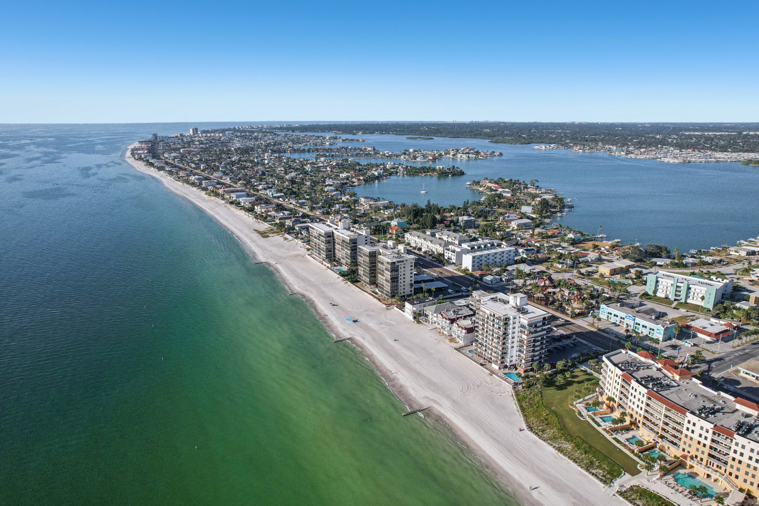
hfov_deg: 78.6
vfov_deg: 57.2
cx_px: 380
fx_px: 464
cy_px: 253
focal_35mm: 22
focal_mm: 8.4
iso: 400
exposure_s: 1/2500
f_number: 2.8
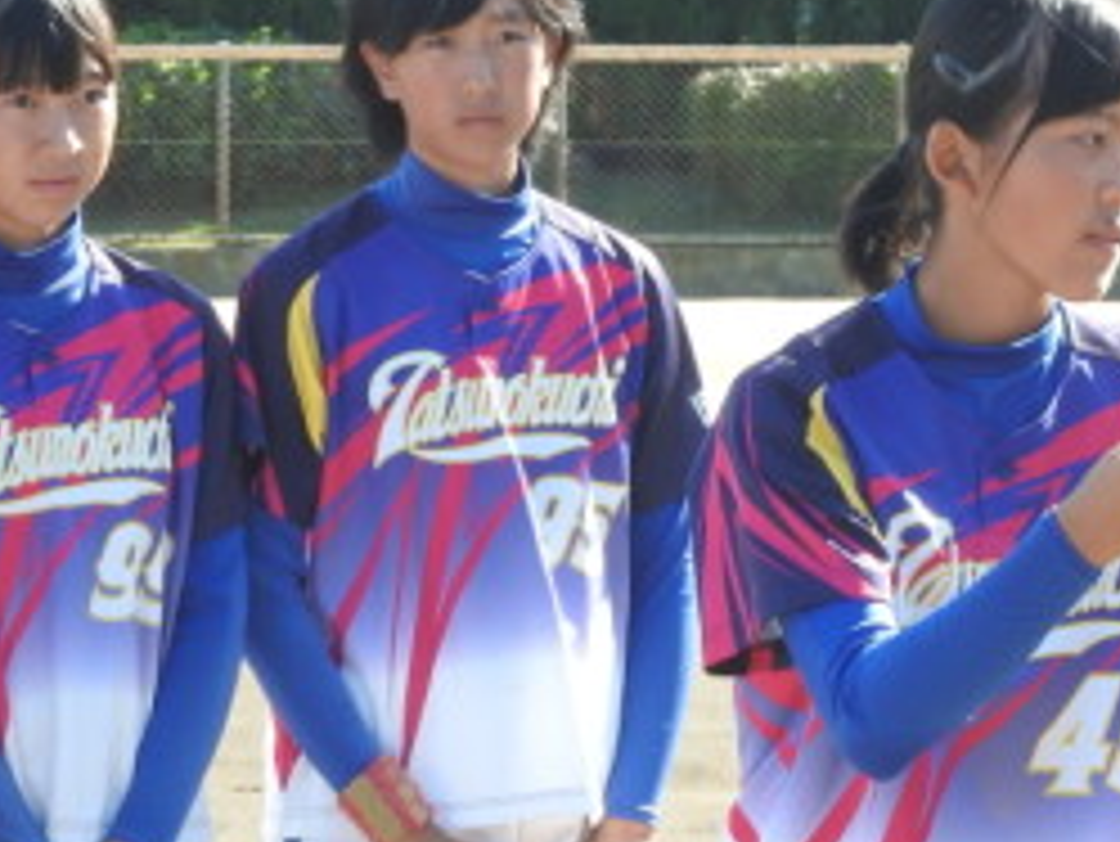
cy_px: 761
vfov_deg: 3.6
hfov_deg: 4.8
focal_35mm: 409
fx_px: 13240
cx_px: 1165
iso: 100
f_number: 5.2
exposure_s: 1/100
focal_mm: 30.5
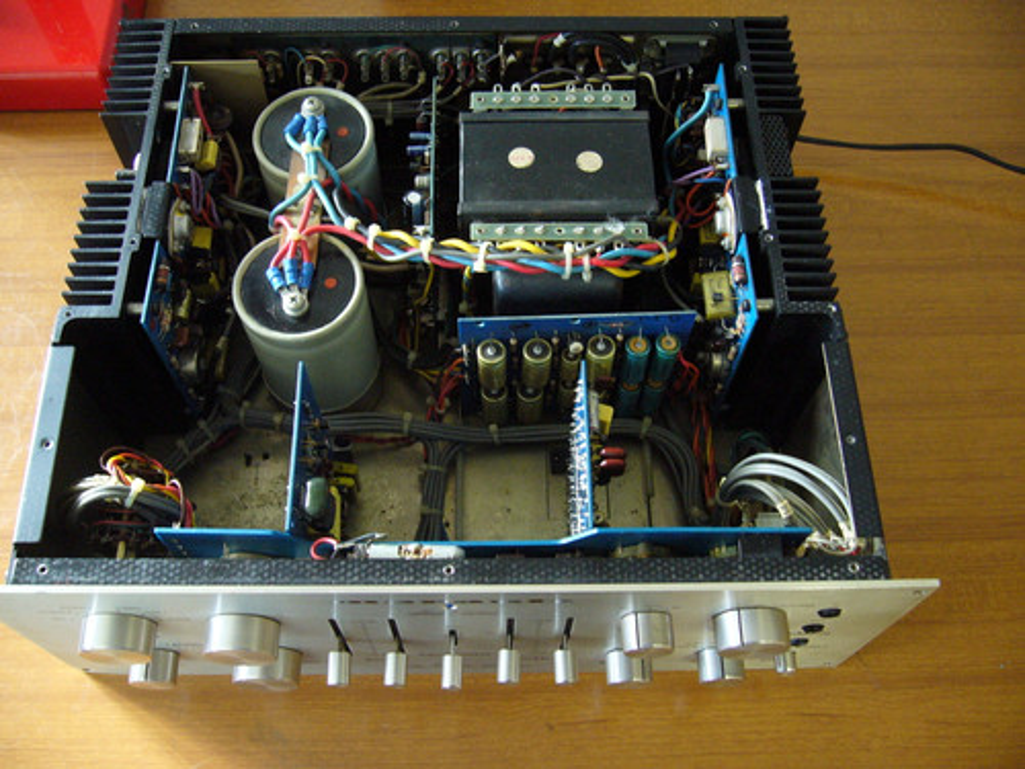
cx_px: 512
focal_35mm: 35
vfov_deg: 40.7
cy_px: 384
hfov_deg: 52.6
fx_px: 1036
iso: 200
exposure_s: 1/13
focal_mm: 5.8
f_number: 2.8
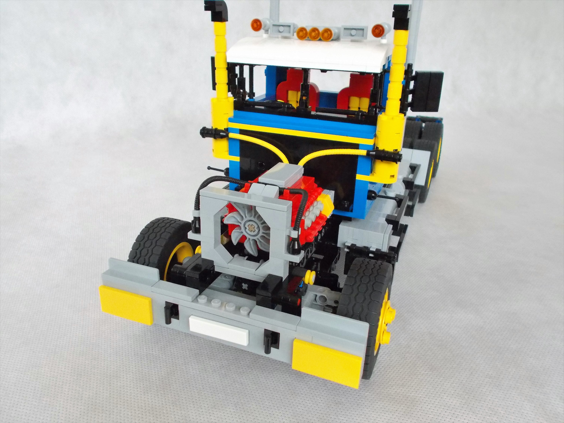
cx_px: 282
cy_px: 212
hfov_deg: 60.0
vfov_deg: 46.8
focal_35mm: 30
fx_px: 489
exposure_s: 1/50
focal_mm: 5.3
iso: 800
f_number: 3.4
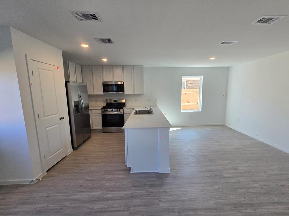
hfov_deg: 102.0
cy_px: 108
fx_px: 117
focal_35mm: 14
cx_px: 150
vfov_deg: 85.7
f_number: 2.2
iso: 80
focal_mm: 2.2
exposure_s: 1/120
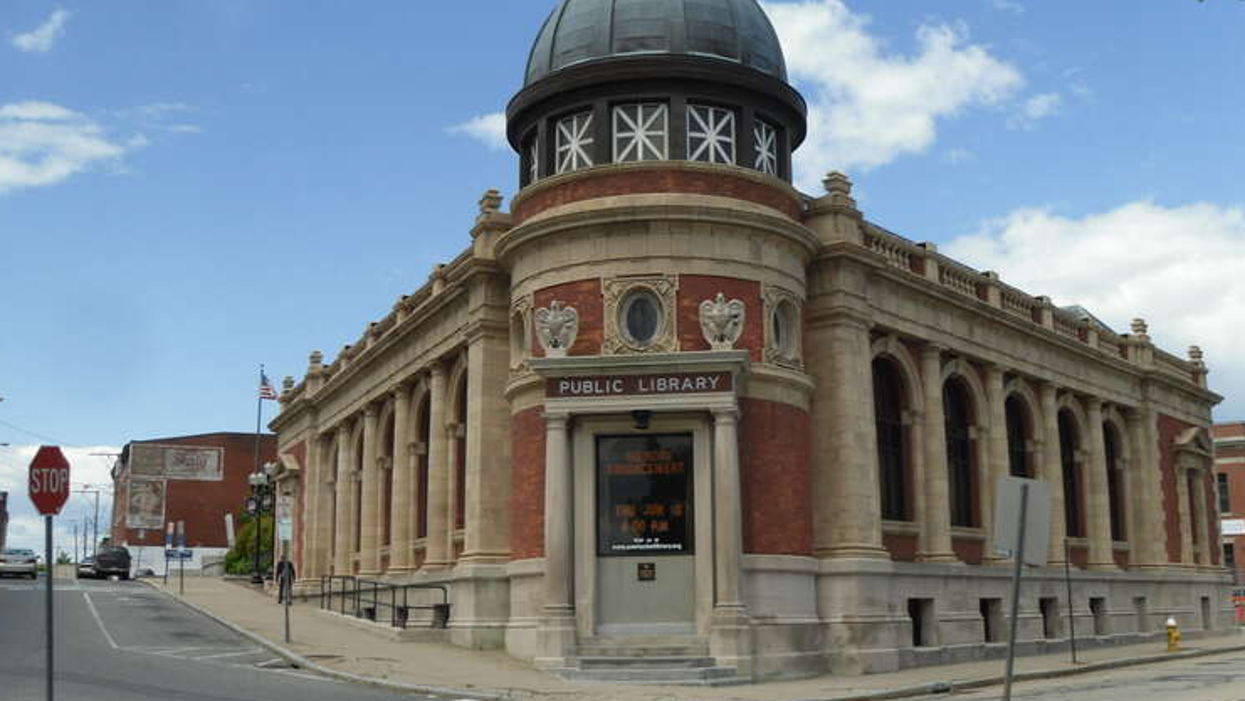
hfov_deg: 50.5
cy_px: 314
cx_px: 603
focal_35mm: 40
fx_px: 1321
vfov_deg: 29.7
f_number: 8.1
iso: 80
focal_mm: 6
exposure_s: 1/152
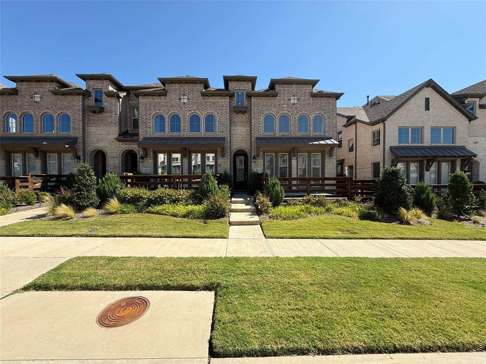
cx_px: 243
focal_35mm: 14
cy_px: 182
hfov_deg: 102.1
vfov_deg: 85.7
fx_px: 197
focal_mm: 2.22
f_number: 2.2
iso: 50
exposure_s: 1/1339
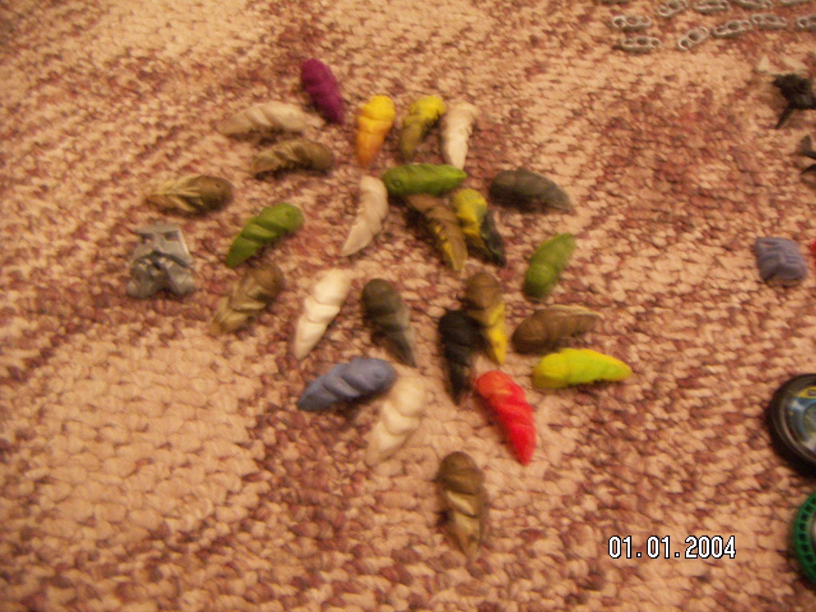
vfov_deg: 39.7
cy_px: 306
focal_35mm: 36
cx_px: 408
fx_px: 849
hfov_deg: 51.4
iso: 200
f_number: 2.8
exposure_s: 1/2.5
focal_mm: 4.7
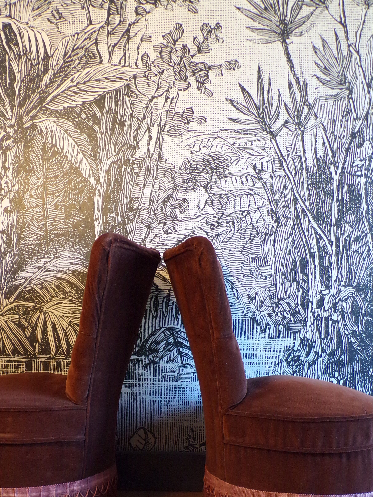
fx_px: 575
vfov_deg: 46.1
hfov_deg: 35.9
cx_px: 160
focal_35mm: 40
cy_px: 331
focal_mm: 5
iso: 298
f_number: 3.1
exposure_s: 1/17
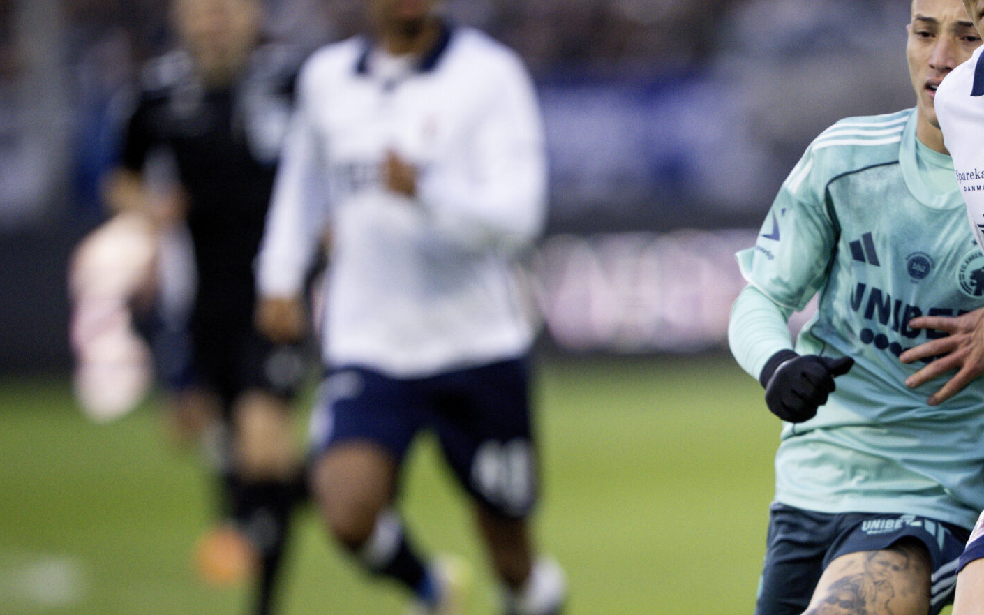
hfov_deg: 2.8
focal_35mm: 740
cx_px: 835
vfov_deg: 1.8
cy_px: 454
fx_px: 19843
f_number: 2.8
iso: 2500
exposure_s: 1/1250
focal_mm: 400
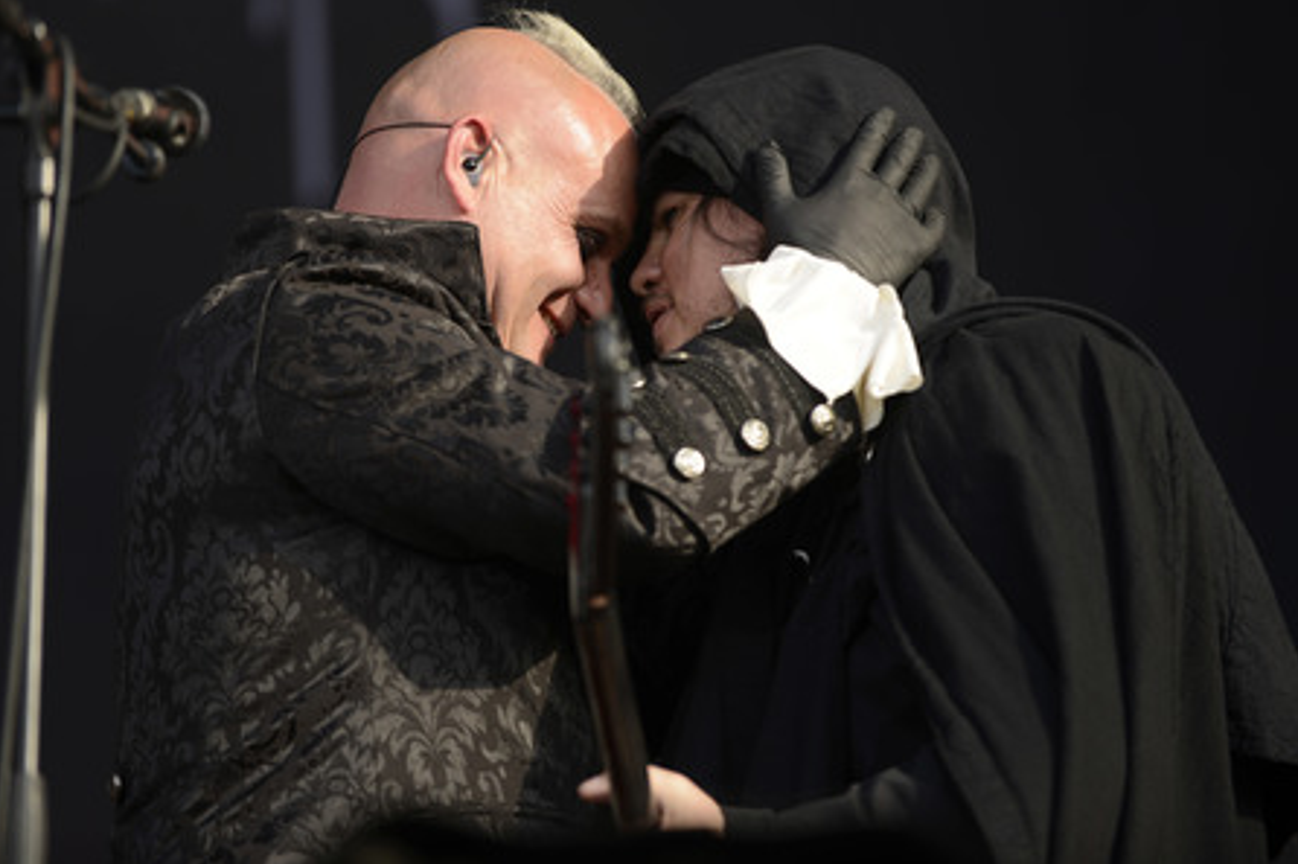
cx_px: 650
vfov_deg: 6.8
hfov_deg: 10.2
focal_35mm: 202
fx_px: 7280
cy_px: 431
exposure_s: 1/400
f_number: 3.5
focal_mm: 200
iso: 100
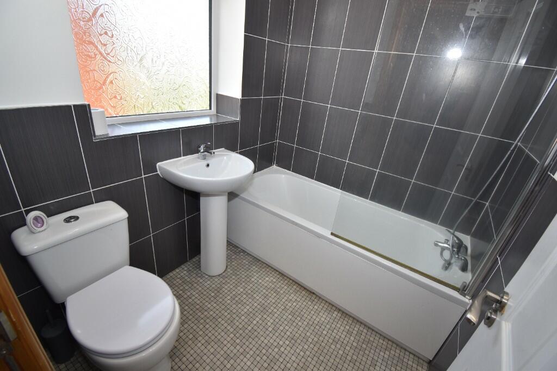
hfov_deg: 100.4
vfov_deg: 77.3
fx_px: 232
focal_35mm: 15
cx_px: 278
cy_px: 186
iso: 100
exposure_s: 1/80
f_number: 4.5
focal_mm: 10
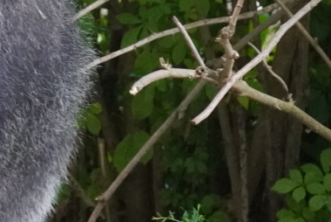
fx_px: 7933
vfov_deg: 1.6
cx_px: -243
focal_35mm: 862
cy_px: -149
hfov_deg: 2.4
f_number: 5.6
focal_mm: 135
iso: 5000
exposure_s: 1/250
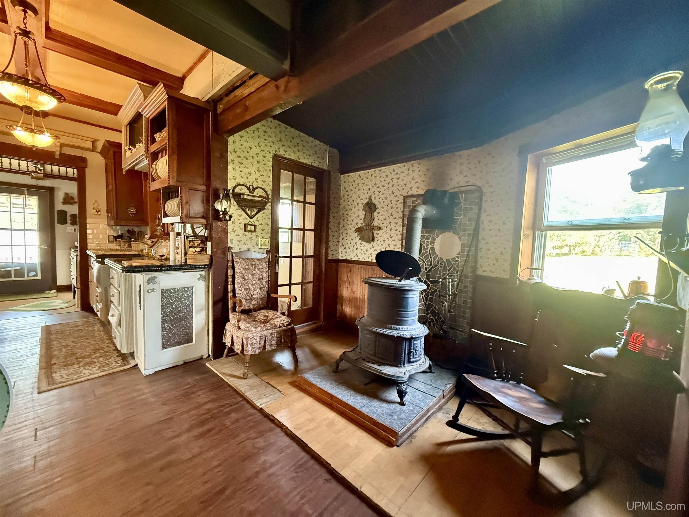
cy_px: 258
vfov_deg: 85.7
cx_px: 344
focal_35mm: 14
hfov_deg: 102.1
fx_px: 279
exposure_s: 1/60
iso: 1250
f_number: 2.2
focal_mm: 2.22
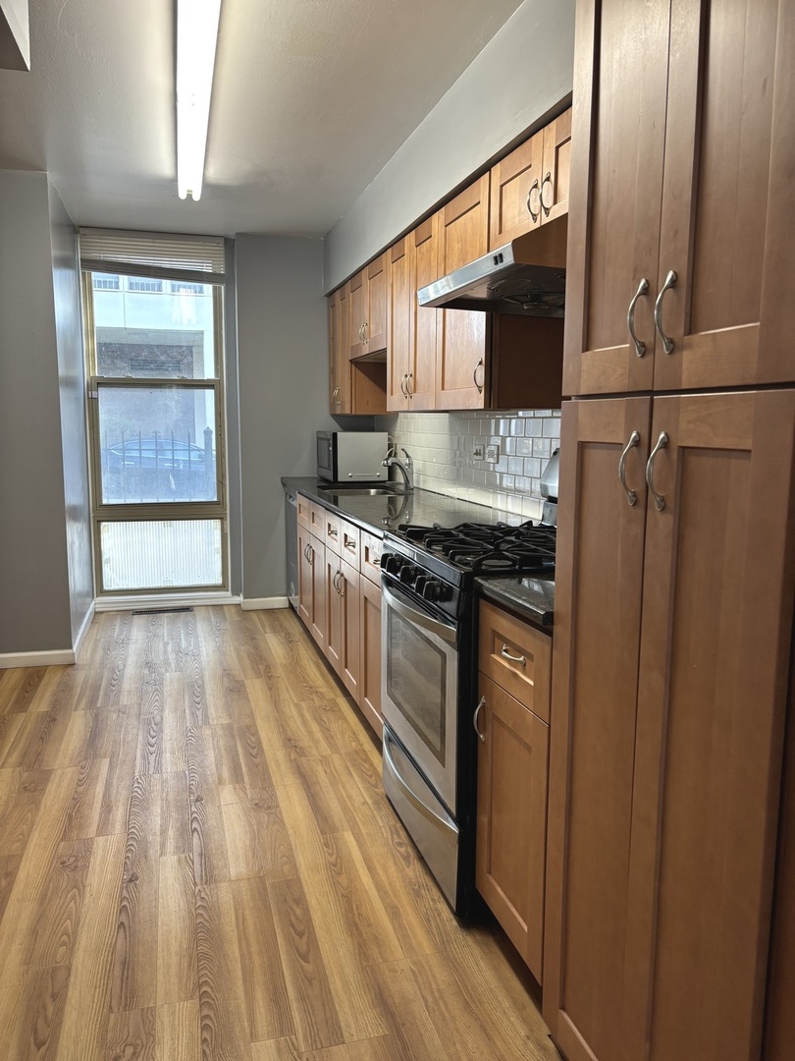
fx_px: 796
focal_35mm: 26
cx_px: 398
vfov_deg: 67.3
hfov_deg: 53.1
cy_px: 530
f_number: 1.6
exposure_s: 1/63
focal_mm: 5.96
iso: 100
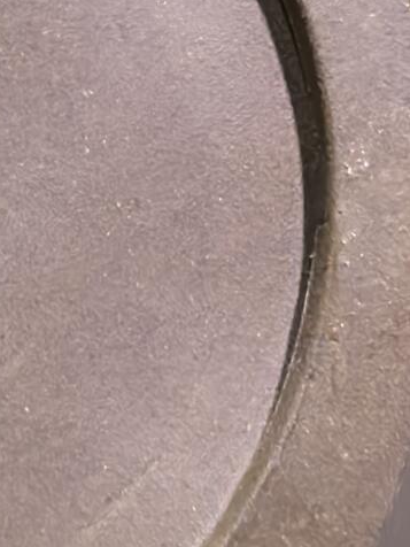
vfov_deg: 19.3
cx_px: -136
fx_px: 1611
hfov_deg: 13.9
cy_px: 277
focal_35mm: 102
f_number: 2.2
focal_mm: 1.95
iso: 320
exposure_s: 1/100
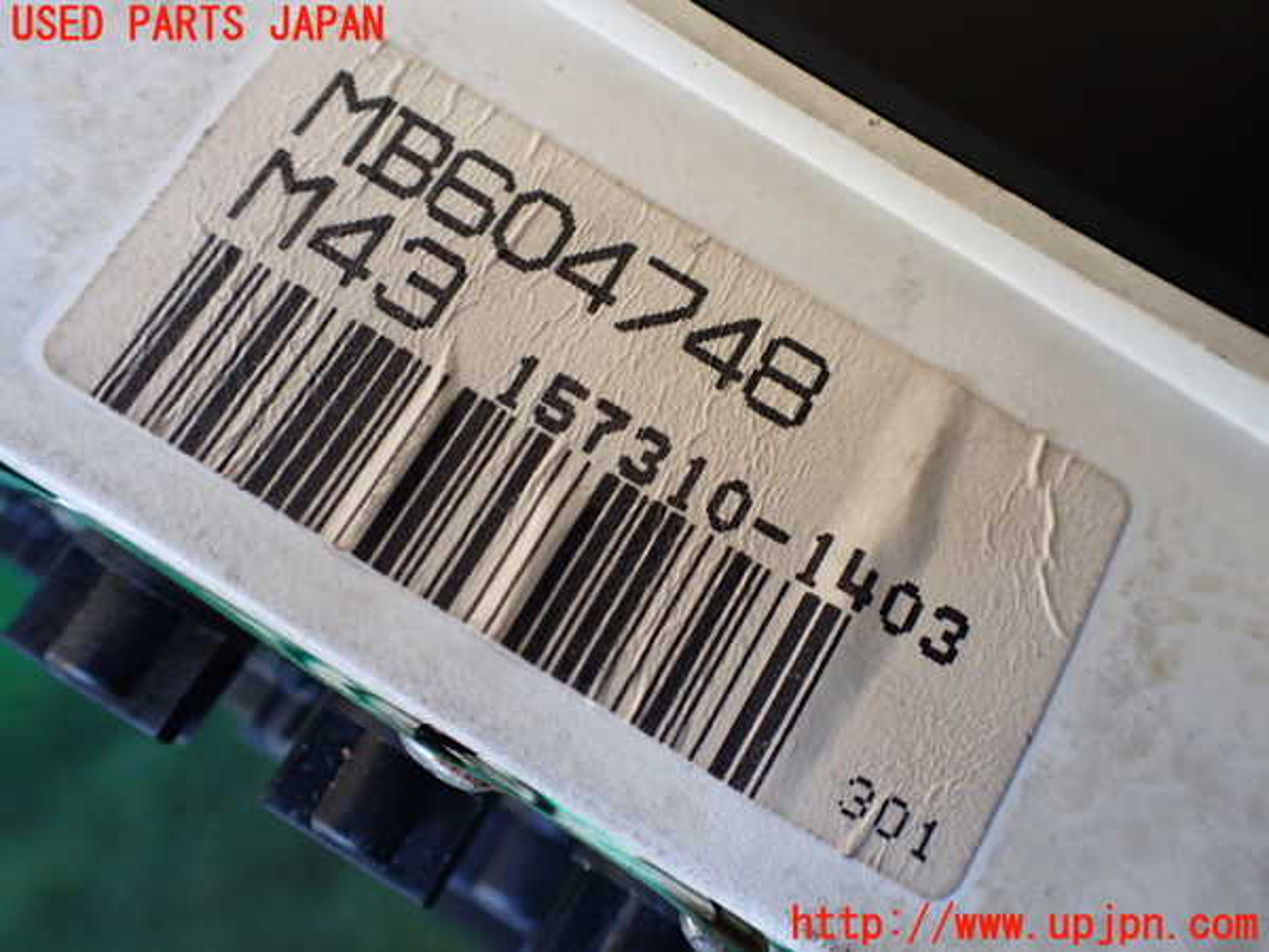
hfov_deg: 60.0
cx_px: 634
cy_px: 476
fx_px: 1100
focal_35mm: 30
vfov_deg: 46.8
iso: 250
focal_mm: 5.4
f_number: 2.3
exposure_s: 1/125
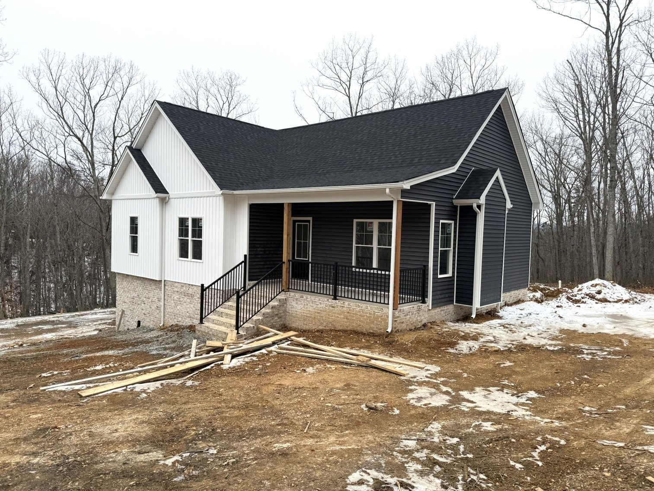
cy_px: 246
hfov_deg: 71.6
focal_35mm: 24
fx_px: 453
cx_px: 327
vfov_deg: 56.8
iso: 80
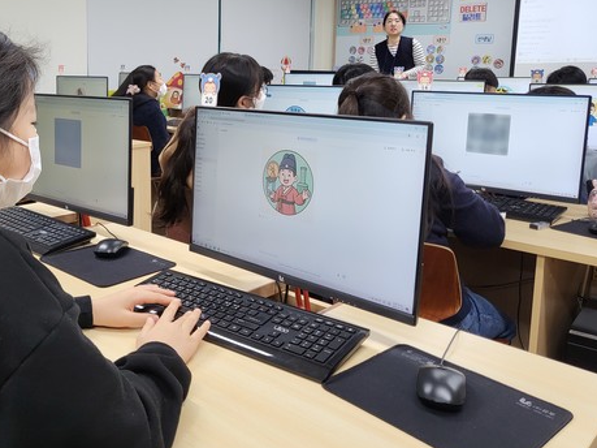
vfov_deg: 41.5
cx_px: 212
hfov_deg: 53.2
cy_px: 169
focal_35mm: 34
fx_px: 586
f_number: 1.8
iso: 160
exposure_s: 1/120
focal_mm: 4.25
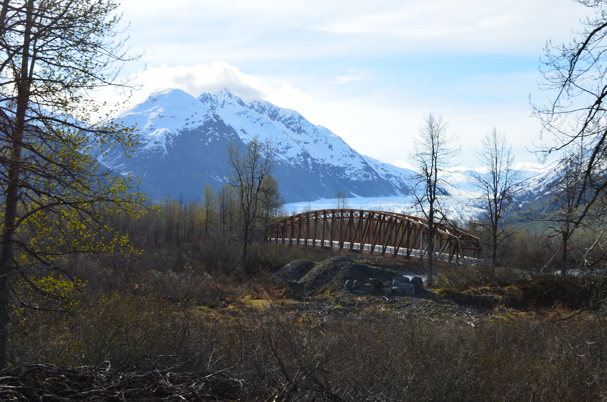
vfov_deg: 28.0
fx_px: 808
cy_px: 201
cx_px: 304
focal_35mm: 48
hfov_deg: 41.2
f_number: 11
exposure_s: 1/125
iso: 100
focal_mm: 32
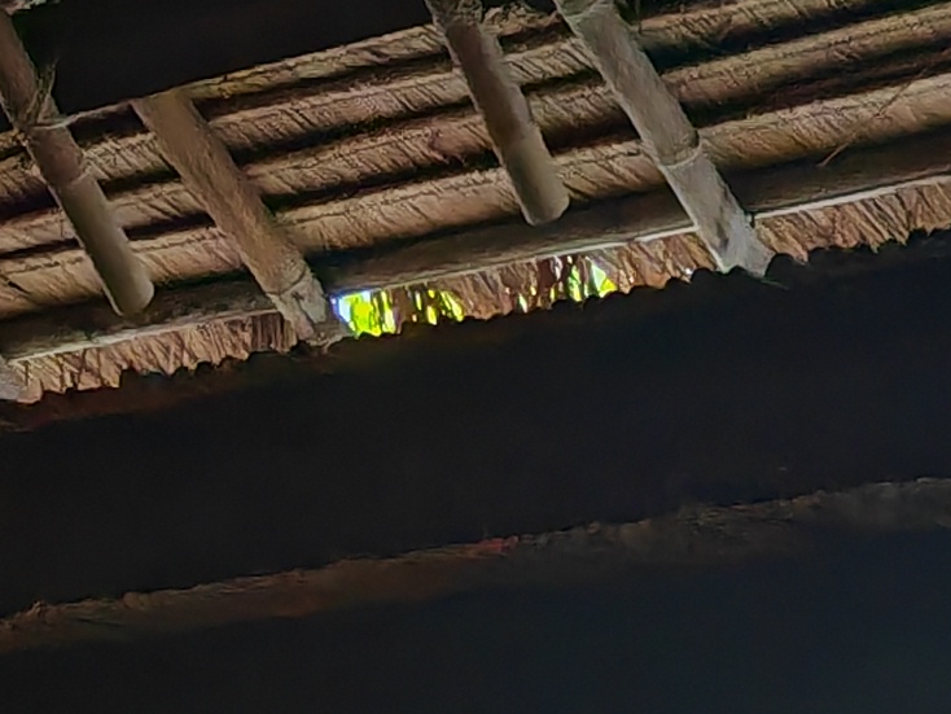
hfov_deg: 12.7
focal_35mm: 145
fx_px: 3985
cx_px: -632
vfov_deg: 9.5
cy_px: 1484
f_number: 1.6
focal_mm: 5.4
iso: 800
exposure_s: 1/780
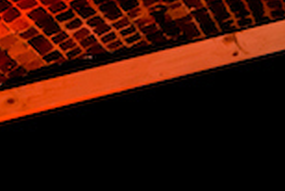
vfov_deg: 7.2
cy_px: 281
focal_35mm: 187
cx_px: 526
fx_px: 1482
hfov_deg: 10.3
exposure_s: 1.3
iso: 400
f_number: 11
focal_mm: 24
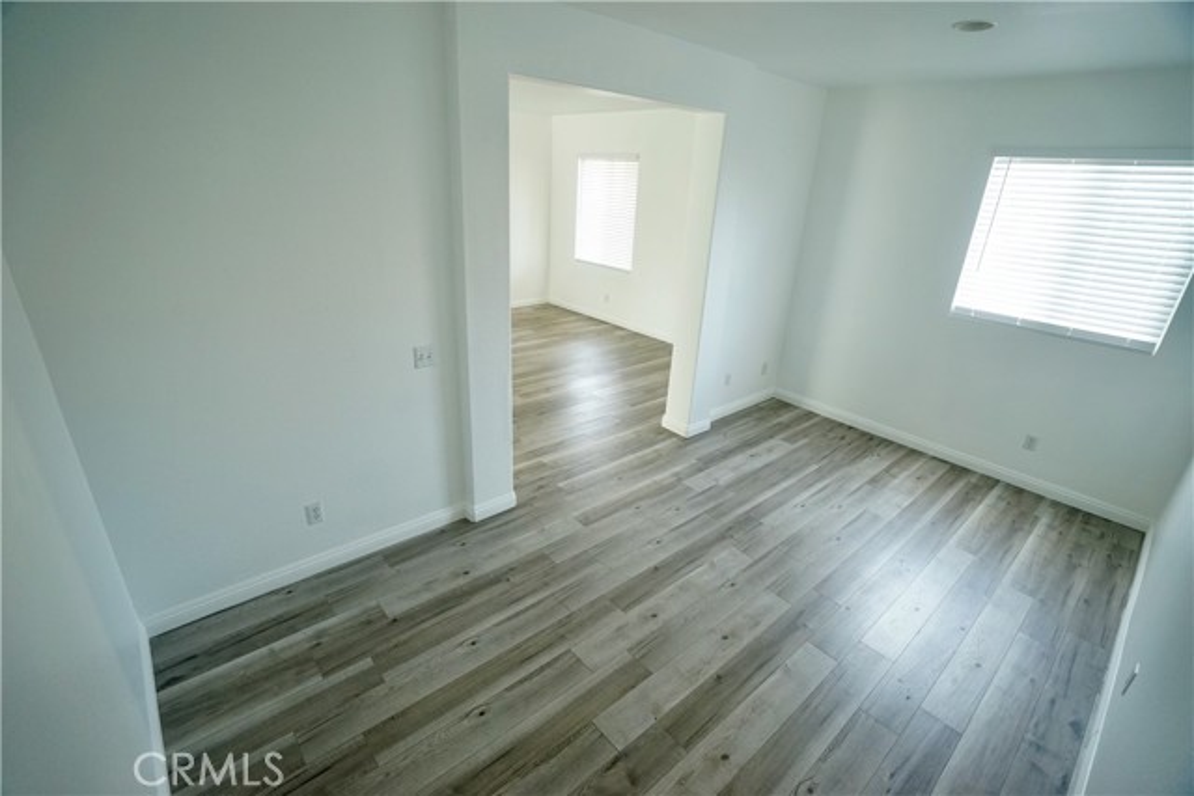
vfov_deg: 73.8
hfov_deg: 96.7
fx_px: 531
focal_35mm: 16
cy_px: 398
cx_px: 597
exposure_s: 1/60
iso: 1000
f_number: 4
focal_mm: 16
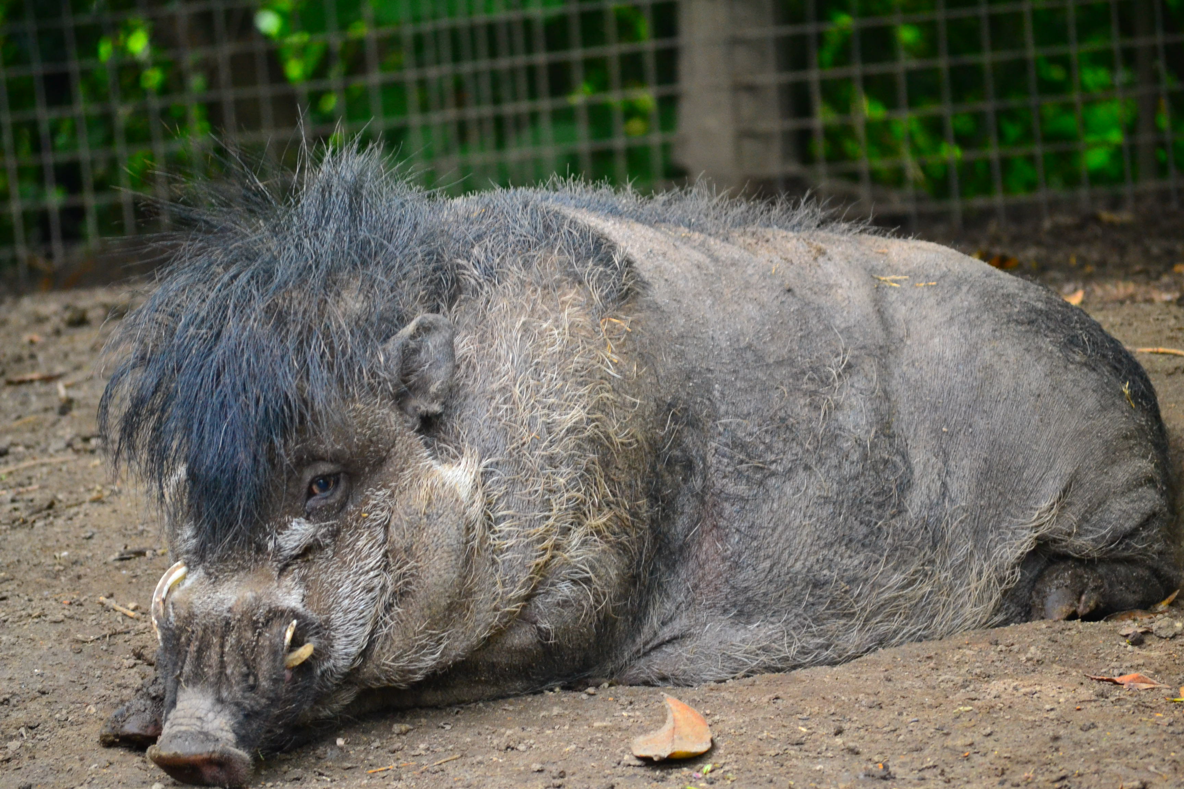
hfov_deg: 7.8
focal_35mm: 262
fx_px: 8633
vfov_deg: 5.2
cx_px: 592
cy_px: 394
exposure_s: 1/100
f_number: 5.6
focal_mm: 175
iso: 1600
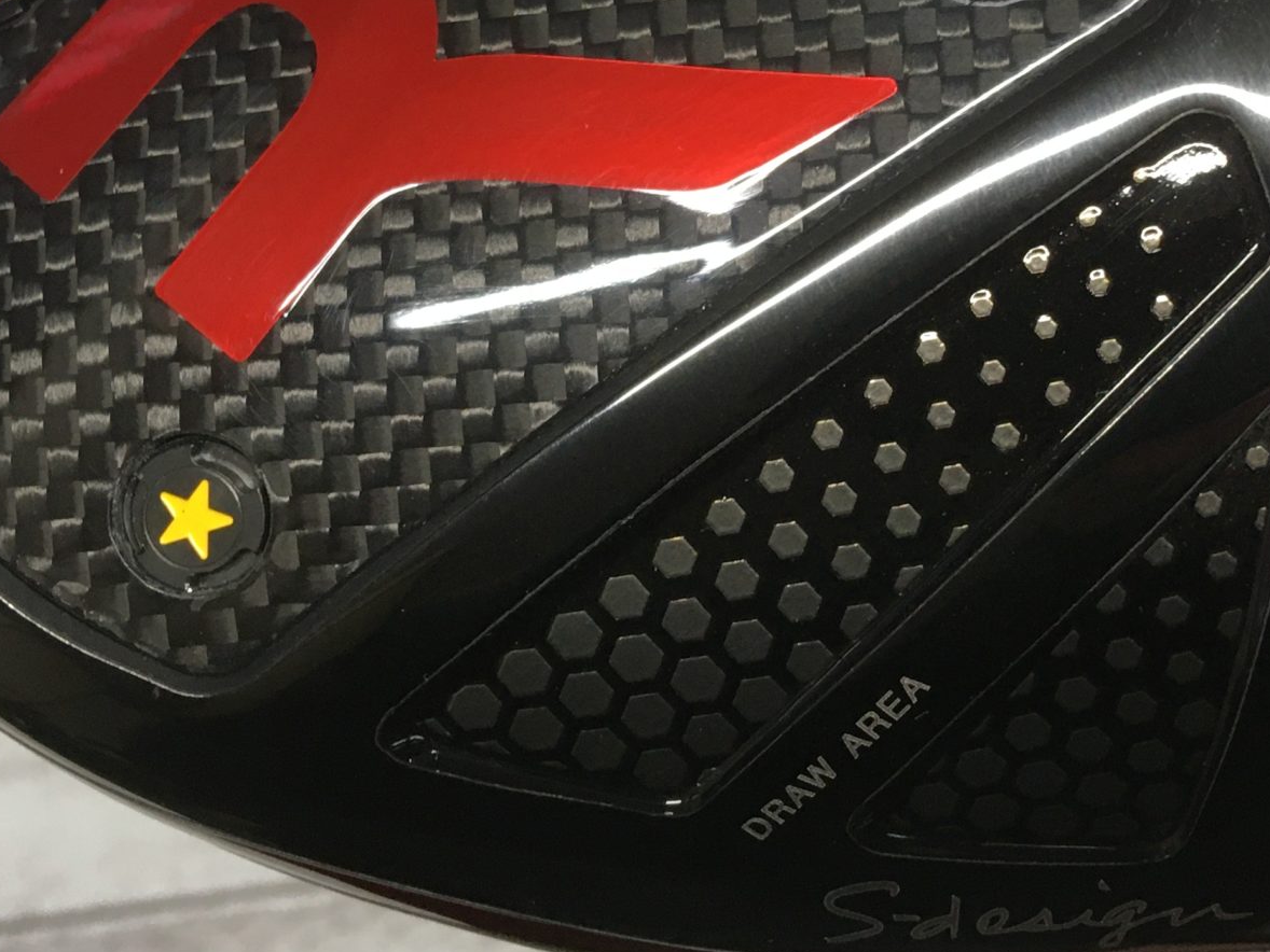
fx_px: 2312
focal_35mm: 63
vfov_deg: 22.9
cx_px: 802
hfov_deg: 30.6
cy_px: 183
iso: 40
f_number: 2.2
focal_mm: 4.15
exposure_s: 1/30
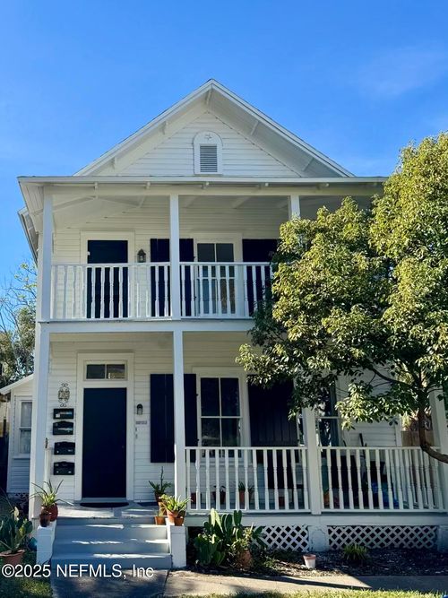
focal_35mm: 24
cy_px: 299
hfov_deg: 56.8
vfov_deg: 71.6
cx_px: 224
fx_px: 414
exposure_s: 1/2506
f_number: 1.78
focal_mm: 6.76
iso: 80
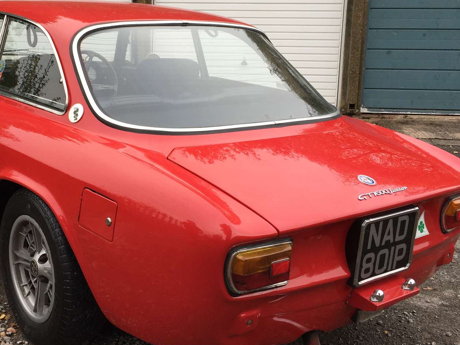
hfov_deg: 40.7
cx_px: 155
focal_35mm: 46
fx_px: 611
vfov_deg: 31.5
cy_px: 145
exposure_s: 1/100
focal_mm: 4.15
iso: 40
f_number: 2.2
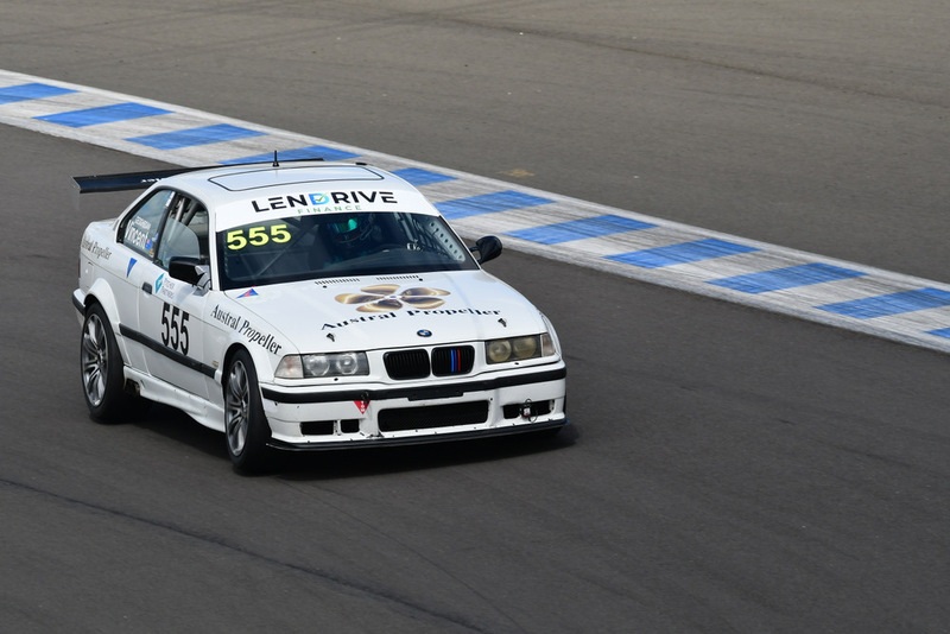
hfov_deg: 3.6
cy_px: 317
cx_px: 475
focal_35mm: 570
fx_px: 15046
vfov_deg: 2.4
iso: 320
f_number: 10
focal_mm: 380
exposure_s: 1/640
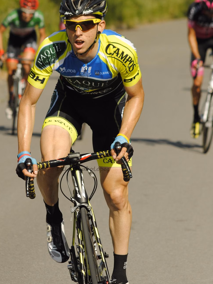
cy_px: 147
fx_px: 2384
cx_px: 83
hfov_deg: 5.1
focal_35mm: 291
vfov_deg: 6.8
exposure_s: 1/1000
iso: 200
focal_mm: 135
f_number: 6.3
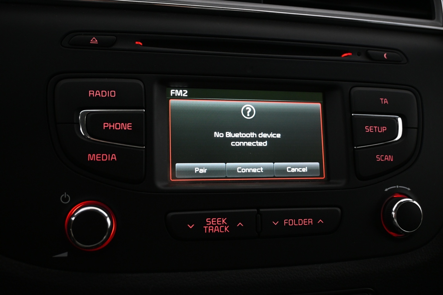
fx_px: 452
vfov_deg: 36.2
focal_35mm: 37
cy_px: 148
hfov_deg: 52.2
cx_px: 222
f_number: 4.2
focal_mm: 24.5
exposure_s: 1/40
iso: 1600
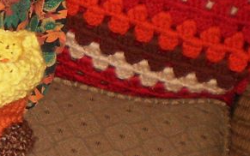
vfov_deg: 10.0
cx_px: -116
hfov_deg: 14.9
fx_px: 893
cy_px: 51
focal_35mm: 131
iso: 125
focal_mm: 6.3
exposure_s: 1/30
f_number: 3.1
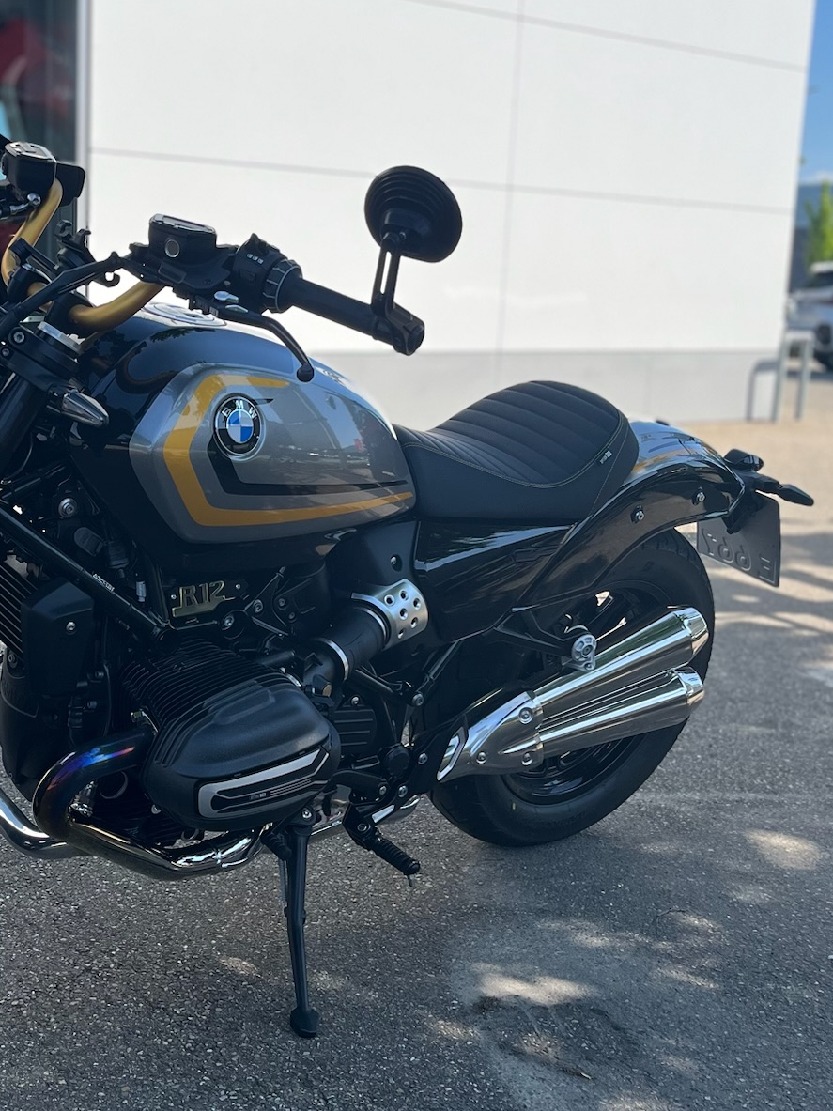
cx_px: 135
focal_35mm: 45
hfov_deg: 31.1
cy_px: 579
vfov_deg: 42.1
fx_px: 1444
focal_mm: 5.1
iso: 50
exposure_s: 1/2513
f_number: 1.6
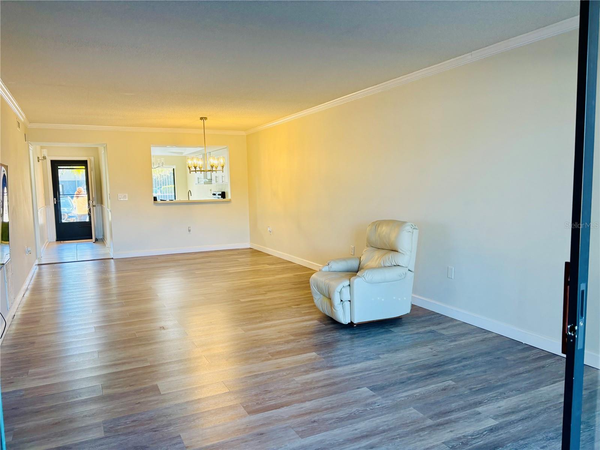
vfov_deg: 53.1
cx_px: 300
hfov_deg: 67.3
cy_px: 225
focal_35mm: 26
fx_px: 451
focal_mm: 5.96
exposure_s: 1/60
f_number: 1.6
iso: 80
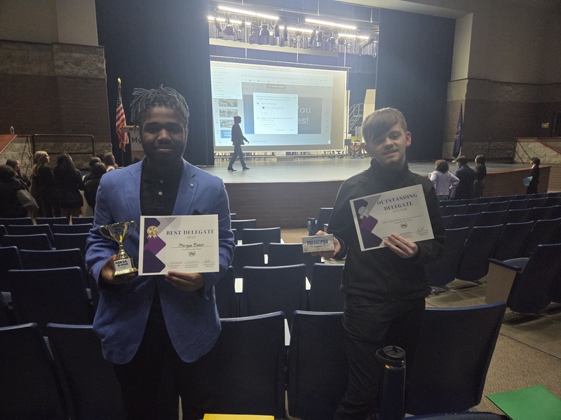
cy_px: 210
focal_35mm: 23
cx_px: 280
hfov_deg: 73.9
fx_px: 373
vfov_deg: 58.9
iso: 1600
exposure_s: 1/40
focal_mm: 5.4
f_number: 1.8
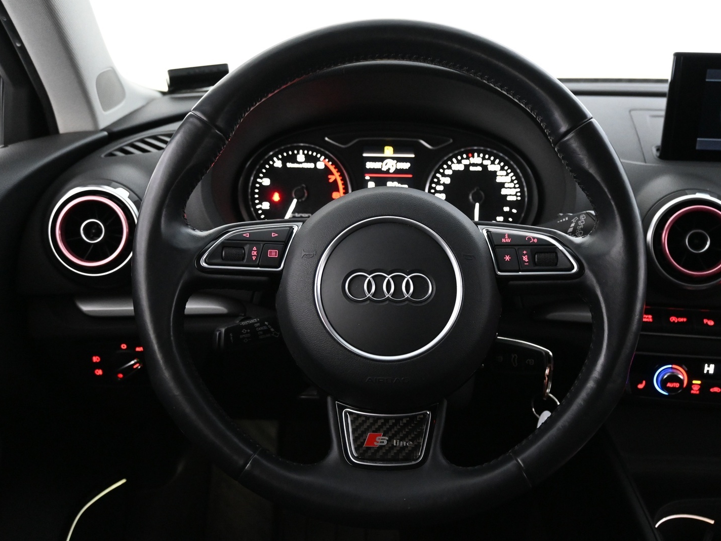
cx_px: 392
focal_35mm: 35
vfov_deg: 40.4
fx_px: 735
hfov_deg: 52.2
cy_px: 268
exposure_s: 1/30
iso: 4500
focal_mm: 21.5
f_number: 4
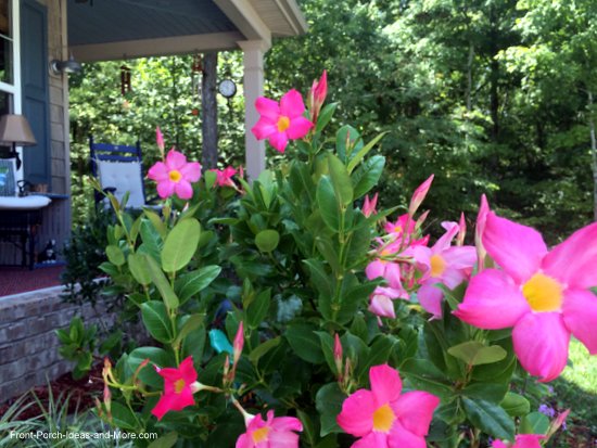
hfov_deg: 59.9
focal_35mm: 30
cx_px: 298
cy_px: 224
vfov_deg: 46.8
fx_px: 518
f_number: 2.2
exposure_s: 1/406
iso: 32
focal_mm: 4.12
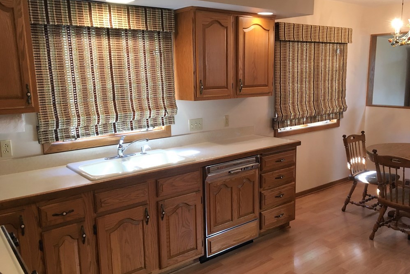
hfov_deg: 60.3
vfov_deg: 42.3
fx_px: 353
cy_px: 144
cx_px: 204
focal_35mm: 31
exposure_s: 1/30
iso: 80
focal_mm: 4.15
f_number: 2.2
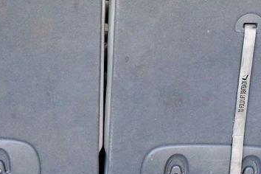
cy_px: 128
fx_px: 754
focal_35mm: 104
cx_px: 72
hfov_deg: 19.5
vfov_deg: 13.1
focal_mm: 24
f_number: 5
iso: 2500
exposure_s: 1/400
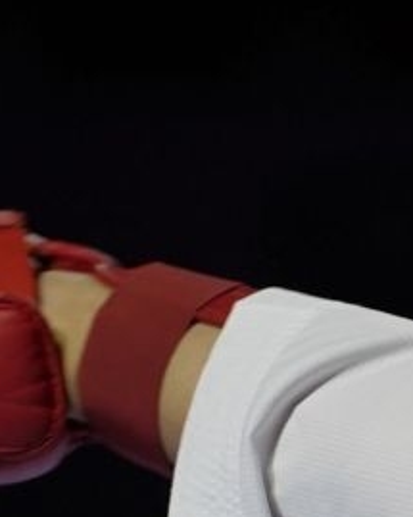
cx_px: 788
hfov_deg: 1.8
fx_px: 13254
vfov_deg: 2.2
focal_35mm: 867
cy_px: 836
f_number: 2.8
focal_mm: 138
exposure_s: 1/1000
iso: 640
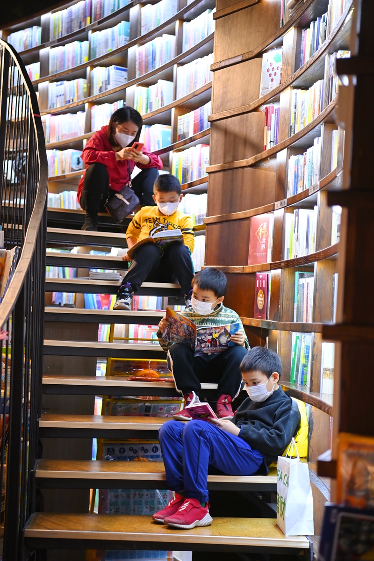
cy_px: 280
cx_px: 187
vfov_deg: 32.4
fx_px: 966
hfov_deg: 21.9
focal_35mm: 62
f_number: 2.8
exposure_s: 1/60
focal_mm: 62
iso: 720
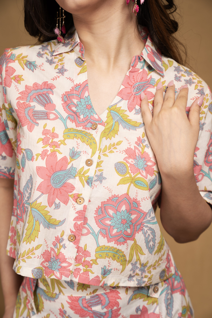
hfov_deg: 23.8
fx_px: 503
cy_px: 159
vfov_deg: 35.1
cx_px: 106
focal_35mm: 57
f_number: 4.5
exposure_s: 1/100
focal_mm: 57
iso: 200
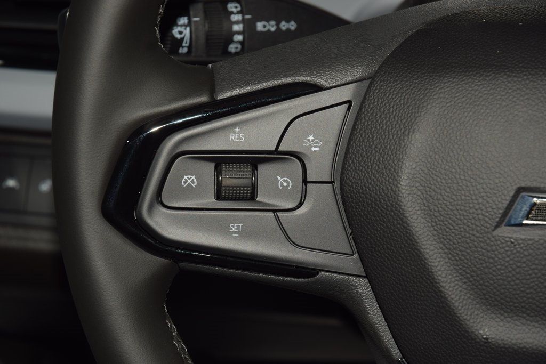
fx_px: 1593
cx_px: 273
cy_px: 182
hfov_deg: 19.5
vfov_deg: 13.0
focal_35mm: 105
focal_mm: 70
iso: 100
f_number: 8
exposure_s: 1/125
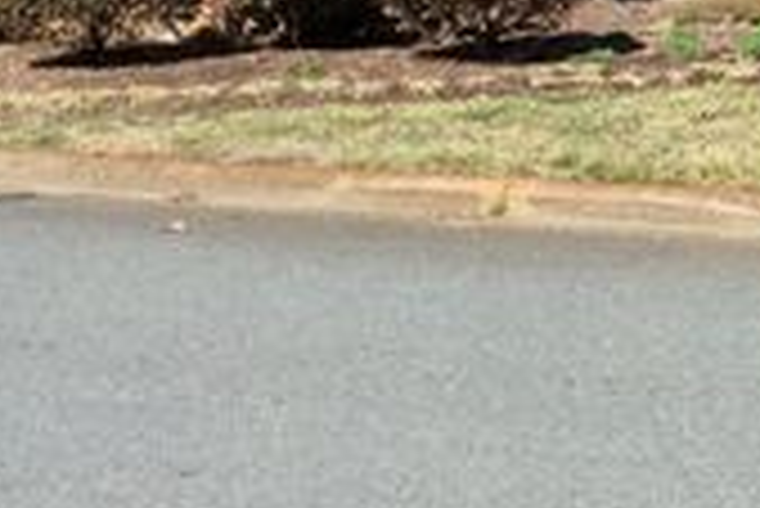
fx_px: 2071
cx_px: 1016
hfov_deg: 19.1
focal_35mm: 98
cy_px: -205
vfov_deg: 13.4
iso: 32
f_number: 2.4
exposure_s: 1/907
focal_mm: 3.3
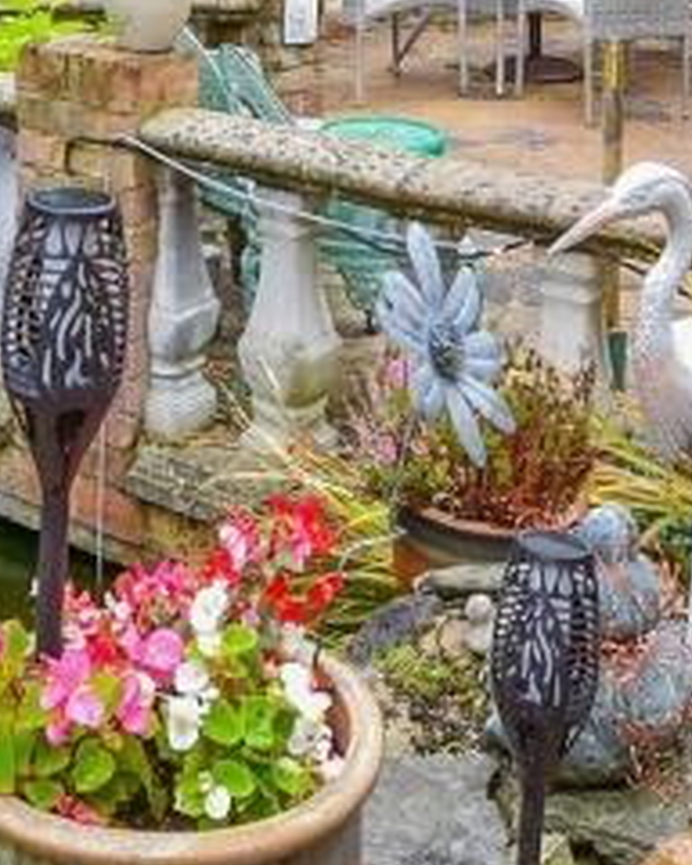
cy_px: -225
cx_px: 198
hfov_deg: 25.2
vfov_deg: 27.0
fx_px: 1536
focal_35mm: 60
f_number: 8
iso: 320
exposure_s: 1/80
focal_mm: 10
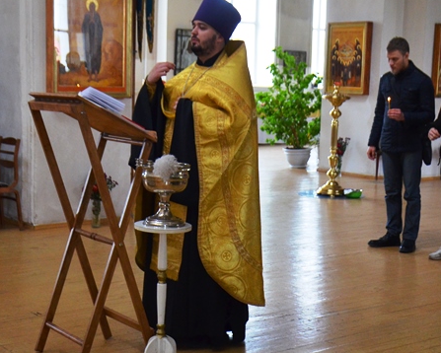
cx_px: 217
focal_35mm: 68
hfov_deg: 28.0
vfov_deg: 22.5
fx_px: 886
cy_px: 176
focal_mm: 27
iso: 1600
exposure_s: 1/125
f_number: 4
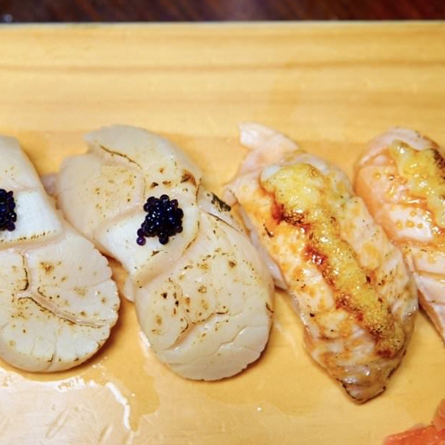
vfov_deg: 27.3
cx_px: 128
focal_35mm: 63
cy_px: 234
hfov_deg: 27.0
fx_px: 916
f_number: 4
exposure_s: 1/60
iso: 400
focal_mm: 30
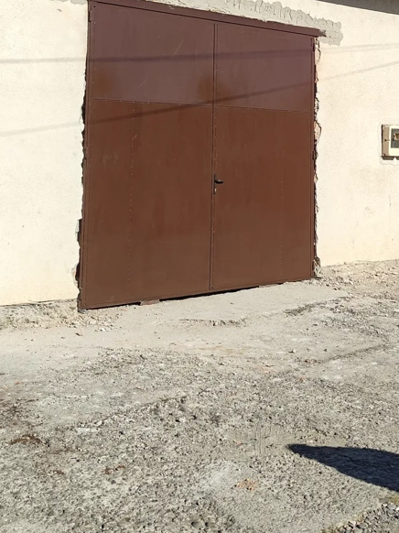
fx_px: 846
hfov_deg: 26.1
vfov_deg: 33.4
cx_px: 320
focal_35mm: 55
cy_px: 68
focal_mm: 5.59
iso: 64
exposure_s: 1/8372
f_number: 1.8
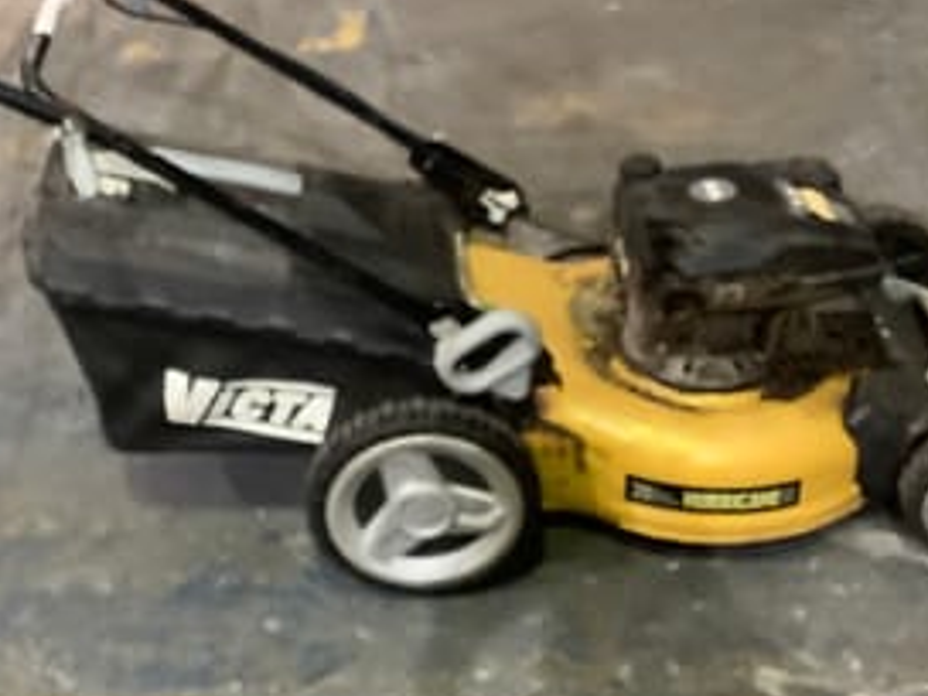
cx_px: 331
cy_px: 241
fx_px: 1528
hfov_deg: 33.6
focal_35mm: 57
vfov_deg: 25.5
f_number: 2.4
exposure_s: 1/25
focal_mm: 3.3
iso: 640
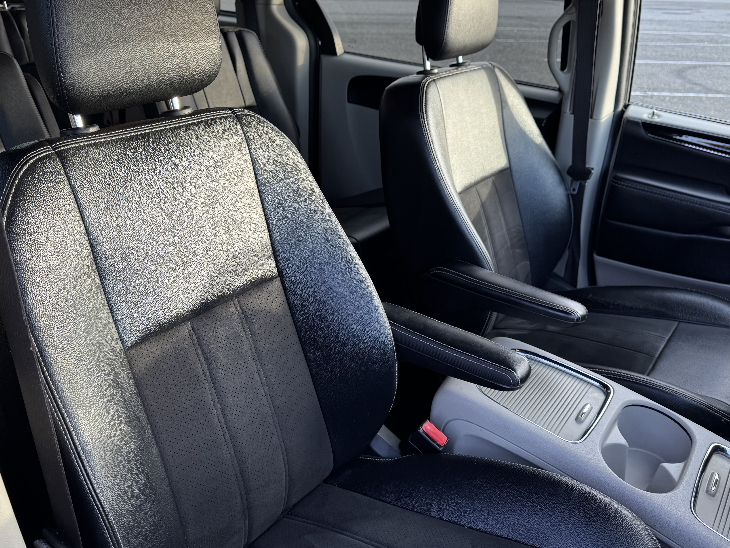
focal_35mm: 29
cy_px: 235
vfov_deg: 48.1
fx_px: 612
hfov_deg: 61.4
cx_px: 309
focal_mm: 6.76
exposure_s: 1/121
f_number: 1.78
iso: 64
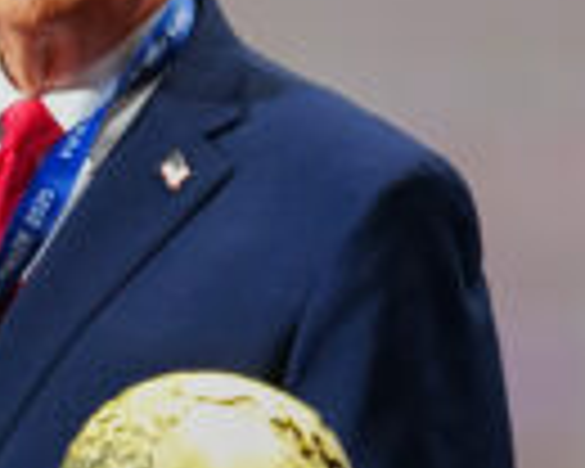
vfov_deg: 1.2
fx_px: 21885
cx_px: 392
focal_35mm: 1264
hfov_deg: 1.5
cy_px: 225
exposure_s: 1/400
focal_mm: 300
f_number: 2.8
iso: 2500
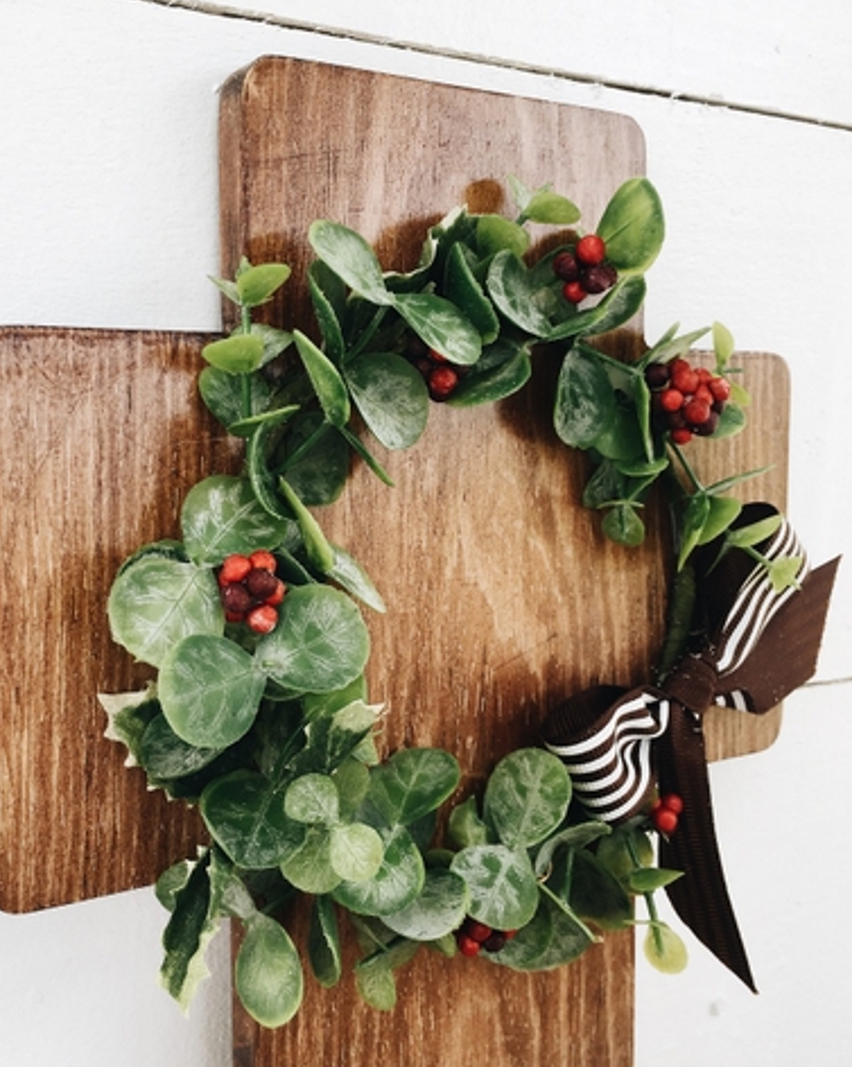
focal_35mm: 36
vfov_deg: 50.3
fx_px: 1136
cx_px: 366
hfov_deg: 41.0
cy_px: 522
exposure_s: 1/262
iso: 25
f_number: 2.2
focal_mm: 4.15
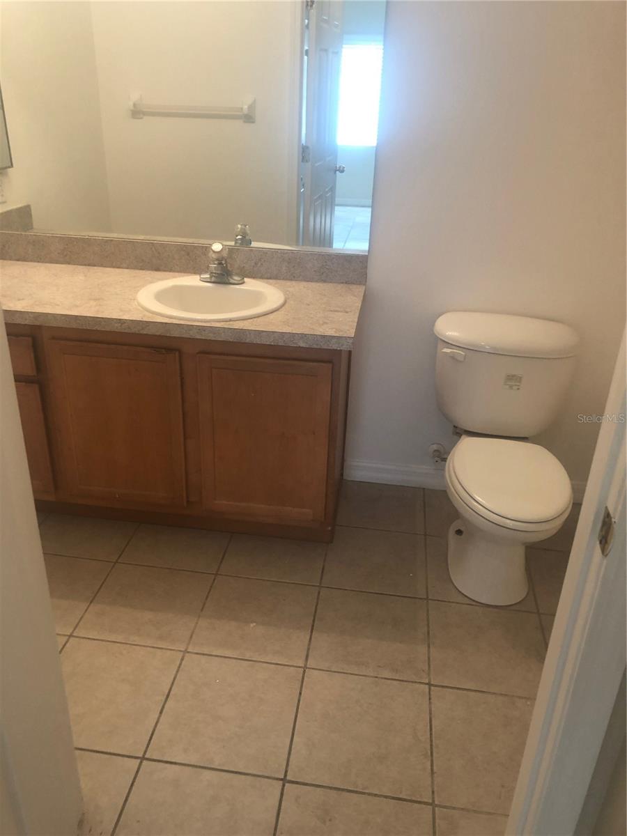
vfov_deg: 63.4
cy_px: 418
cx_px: 314
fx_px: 676
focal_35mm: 28
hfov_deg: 49.7
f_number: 1.8
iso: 32
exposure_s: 1/24
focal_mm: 4
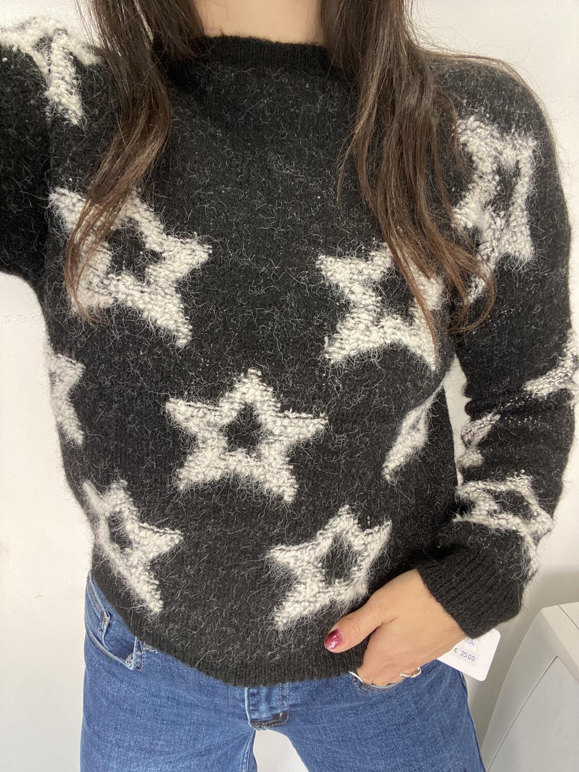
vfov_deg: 73.9
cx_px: 290
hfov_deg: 58.9
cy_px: 386
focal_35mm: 23
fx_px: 513
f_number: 2.2
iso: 125
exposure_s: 1/60
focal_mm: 2.71
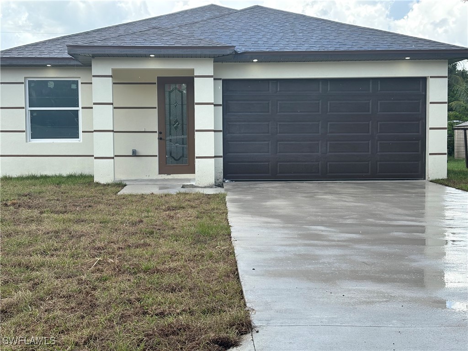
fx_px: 703
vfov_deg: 28.0
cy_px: 176
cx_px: 234
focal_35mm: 52
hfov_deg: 36.8
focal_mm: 5.96
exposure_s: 1/1453
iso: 50
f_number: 1.6
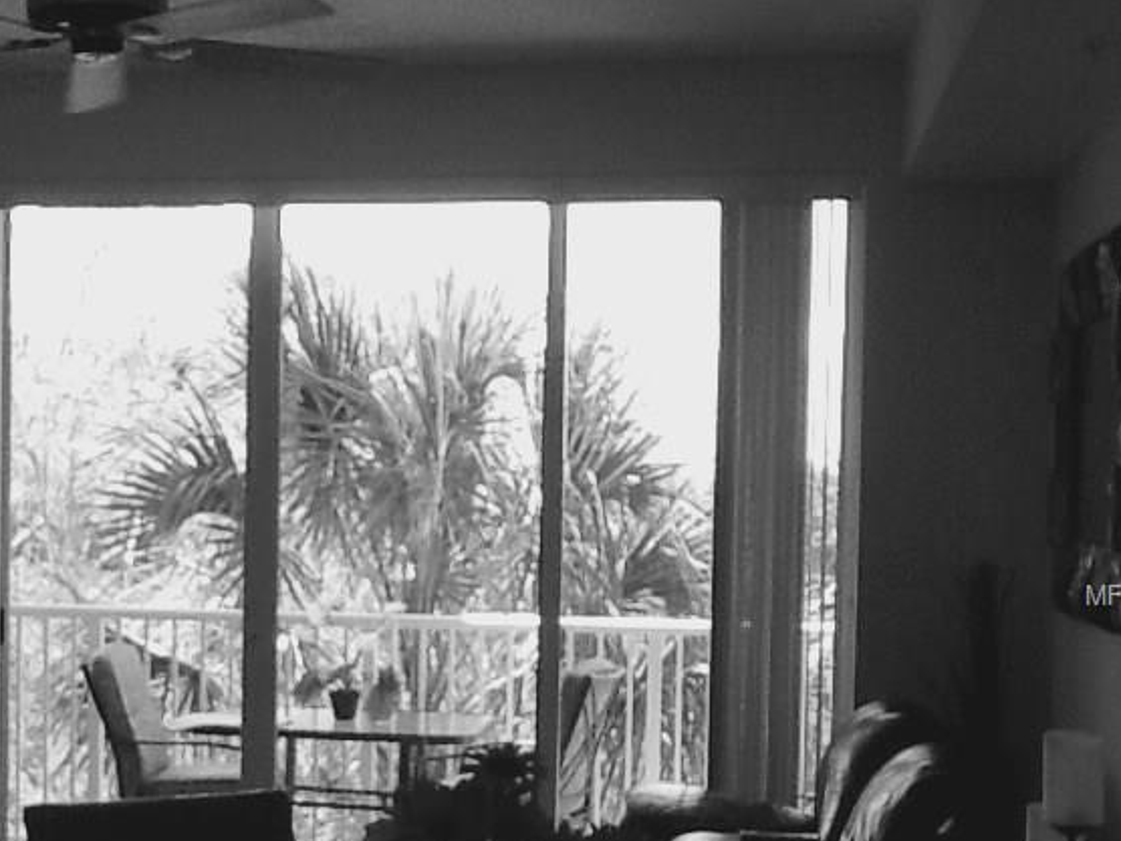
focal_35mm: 76
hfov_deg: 25.3
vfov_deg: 19.3
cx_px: 240
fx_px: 2461
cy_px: 597
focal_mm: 2.03
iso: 50
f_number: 2.4
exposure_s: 1/120
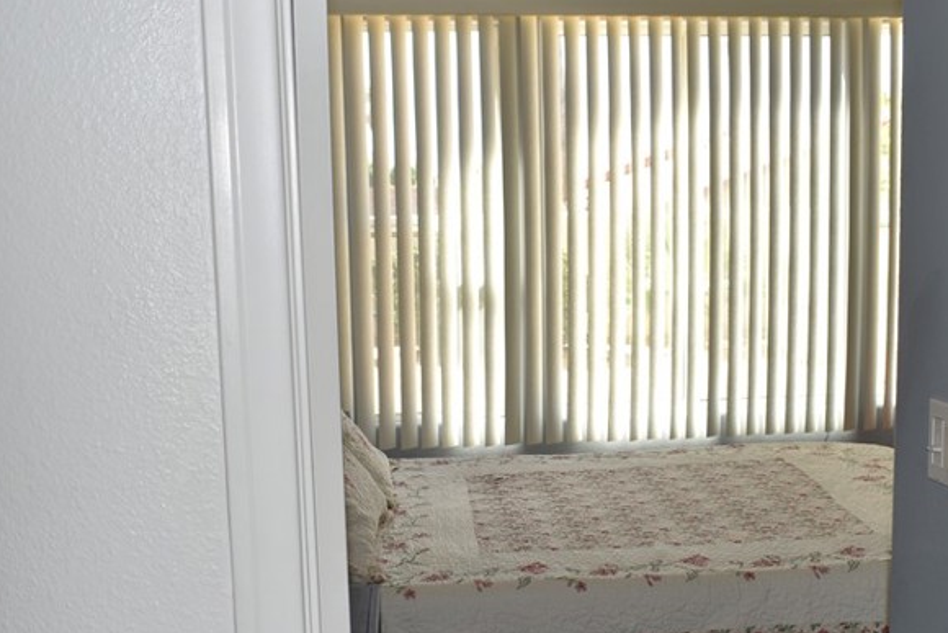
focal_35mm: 53
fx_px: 1396
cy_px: 438
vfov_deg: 25.4
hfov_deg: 37.5
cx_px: 526
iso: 200
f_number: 5.6
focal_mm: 20
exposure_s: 1/125
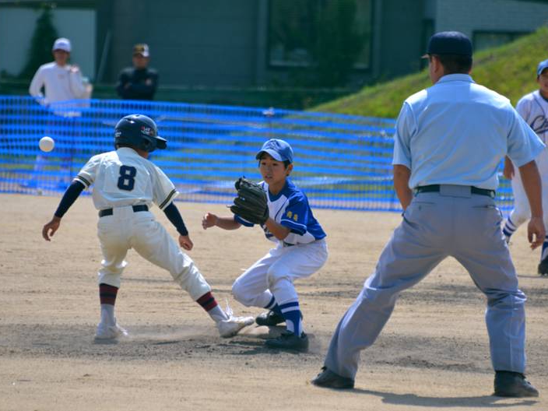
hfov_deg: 4.0
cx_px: 307
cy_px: 206
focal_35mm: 491
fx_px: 7773
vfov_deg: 3.0
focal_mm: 300
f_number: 5.6
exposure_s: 1/1600
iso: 400
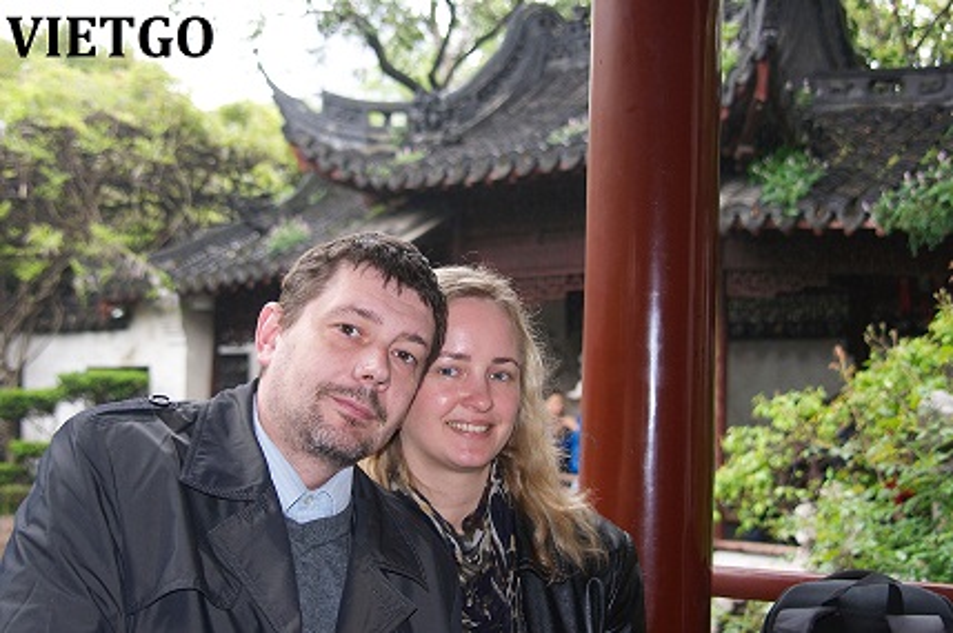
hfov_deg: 35.1
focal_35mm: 57
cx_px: 476
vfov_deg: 23.7
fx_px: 1507
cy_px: 316
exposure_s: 1/125
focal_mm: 38
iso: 500
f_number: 4
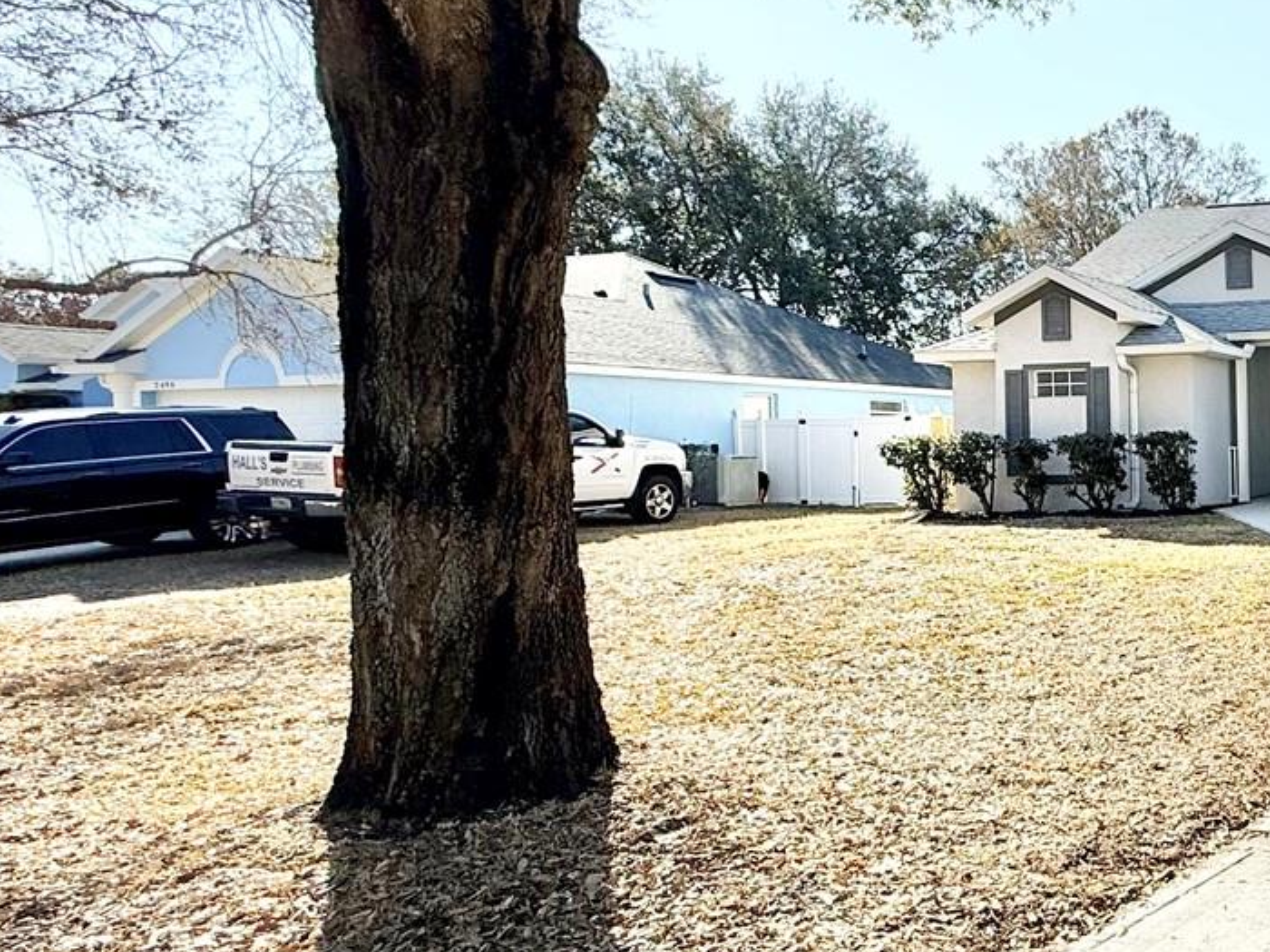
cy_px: 466
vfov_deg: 44.2
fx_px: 1174
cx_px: 1406
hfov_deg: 43.5
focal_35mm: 32
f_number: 2.2
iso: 50
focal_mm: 2.22
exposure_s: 1/1961
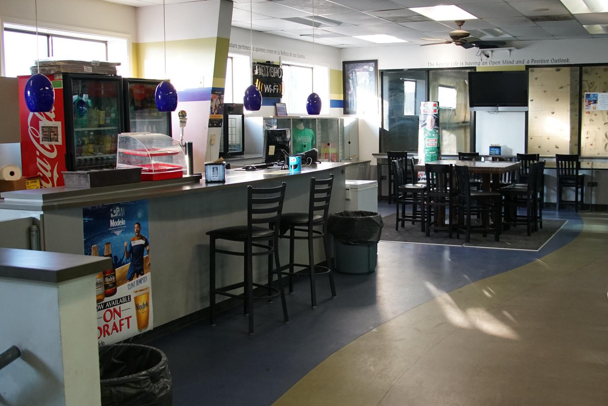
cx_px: 349
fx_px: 811
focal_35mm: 48
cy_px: 186
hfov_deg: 41.0
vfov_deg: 28.1
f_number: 4
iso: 1250
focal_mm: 24
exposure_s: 1/160
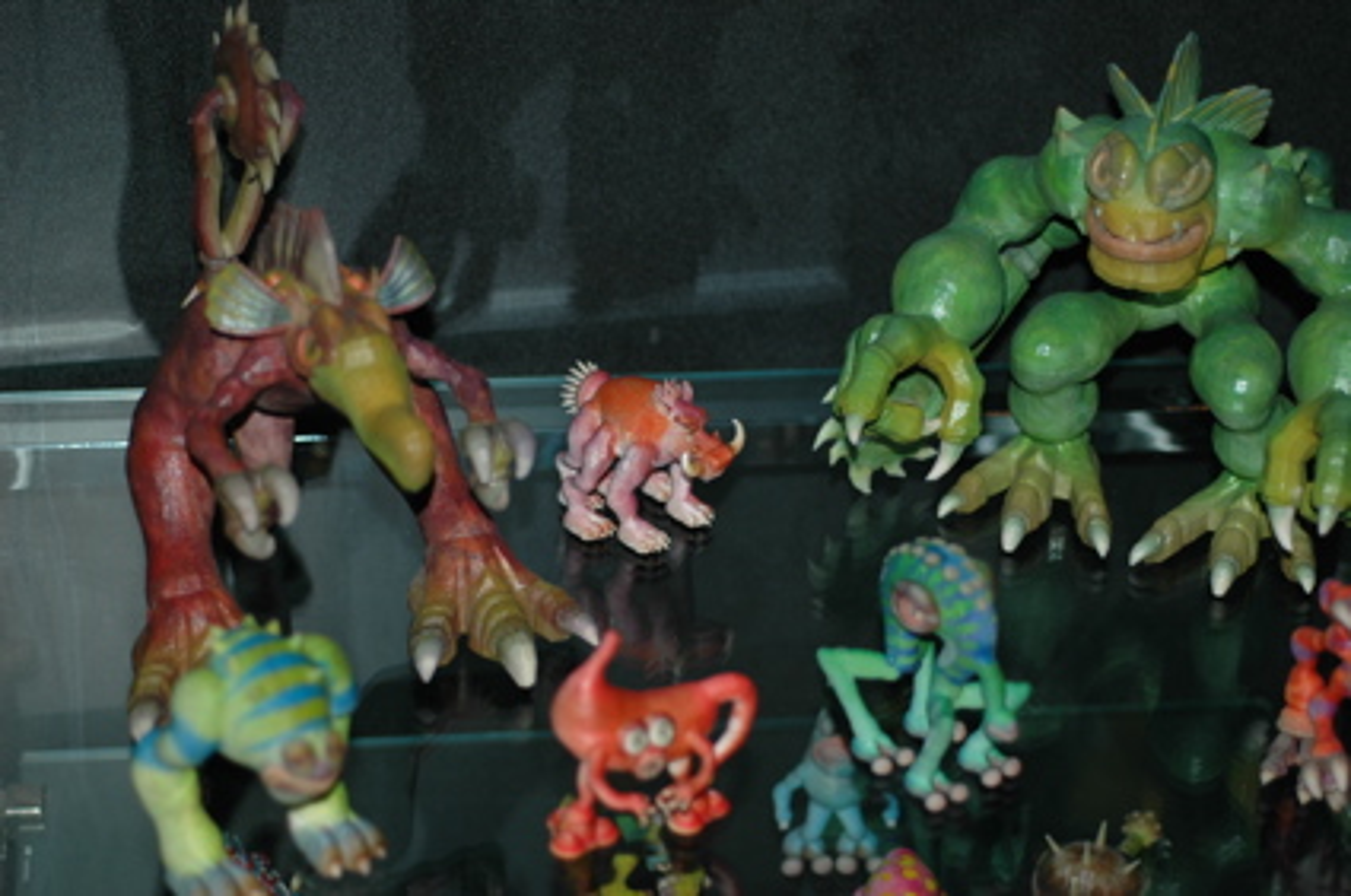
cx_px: 676
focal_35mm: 90
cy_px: 448
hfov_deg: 22.7
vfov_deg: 15.1
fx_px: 3372
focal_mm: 60
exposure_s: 1/60
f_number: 2.8
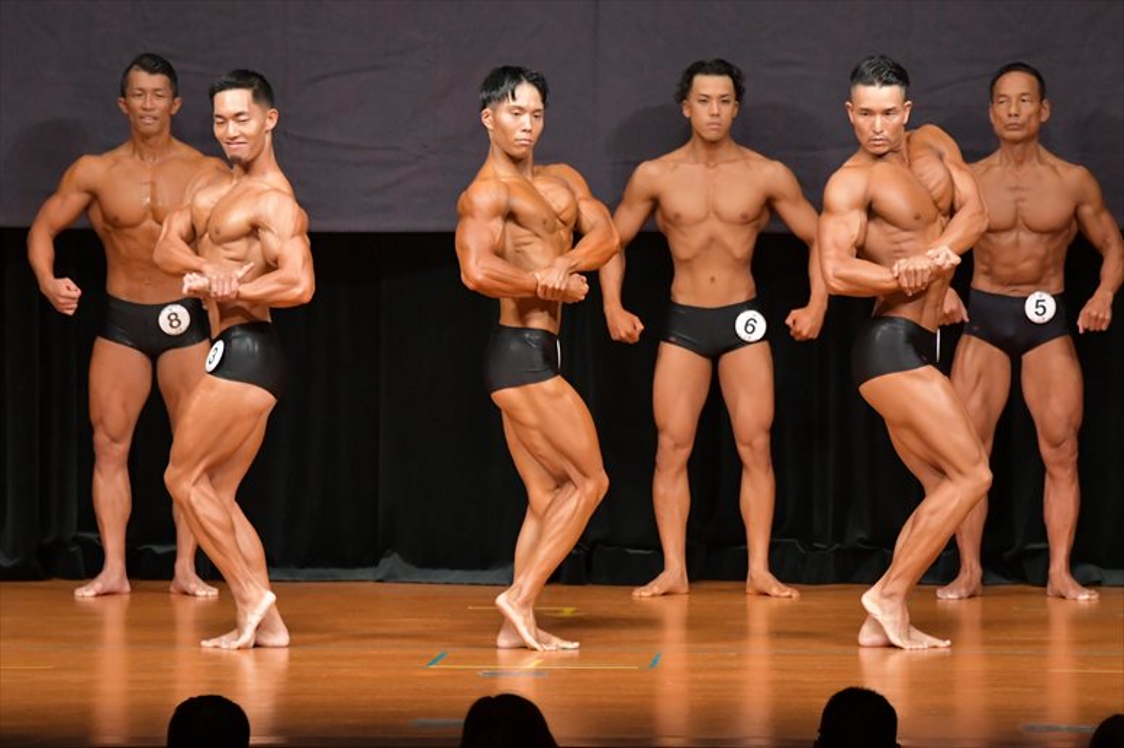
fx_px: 8426
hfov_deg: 7.6
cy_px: 374
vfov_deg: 5.1
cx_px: 562
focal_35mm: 270
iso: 6400
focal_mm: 180
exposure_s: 1/400
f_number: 5.6
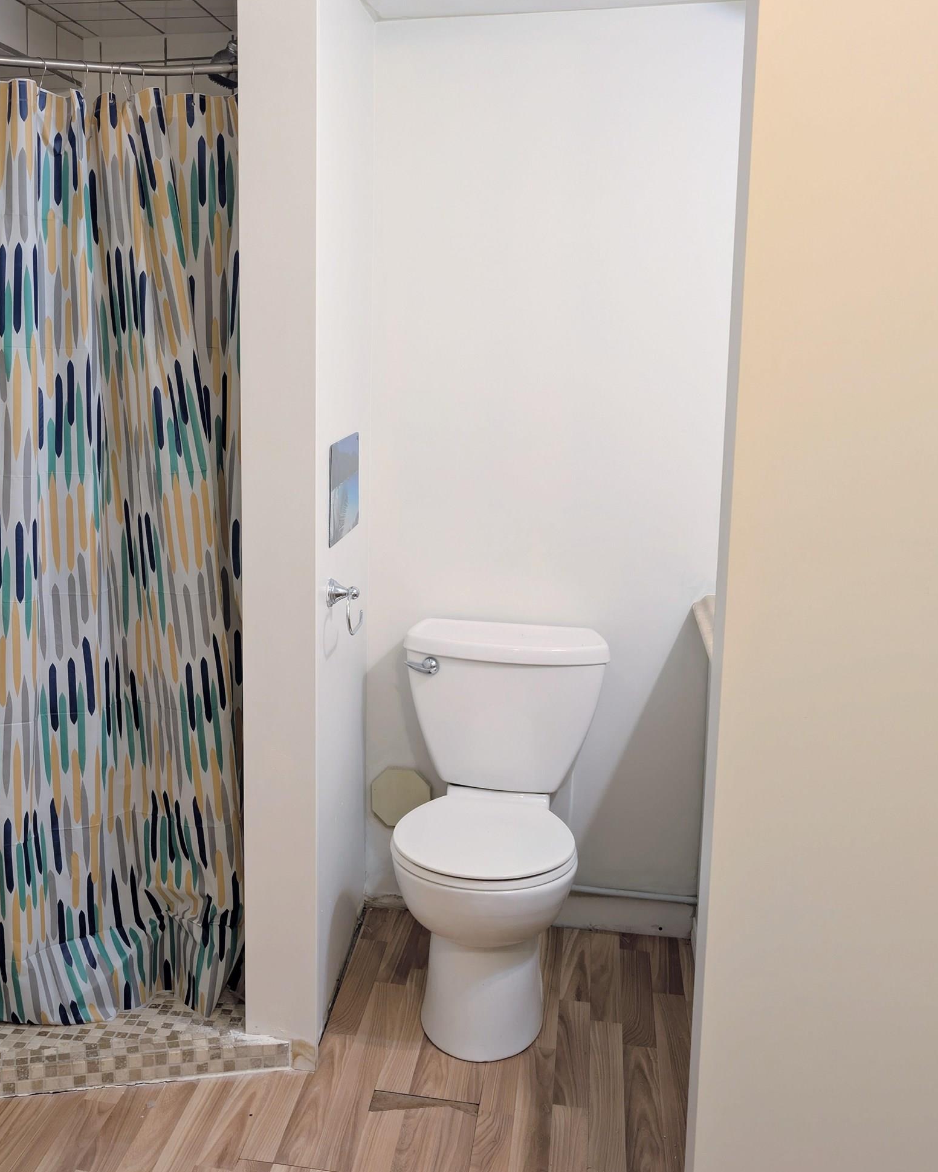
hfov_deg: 39.3
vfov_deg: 49.1
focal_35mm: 37
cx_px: 268
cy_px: 557
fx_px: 1284
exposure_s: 1/120
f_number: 1.68
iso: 325
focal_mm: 6.9
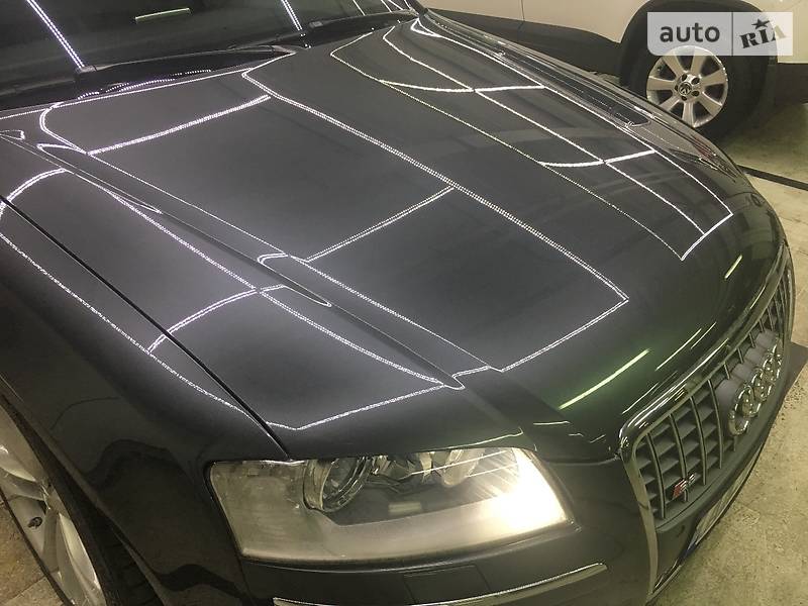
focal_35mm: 29
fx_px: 677
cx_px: 404
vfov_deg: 48.2
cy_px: 303
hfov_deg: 61.7
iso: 64
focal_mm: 4.2
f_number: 2.2
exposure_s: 1/33
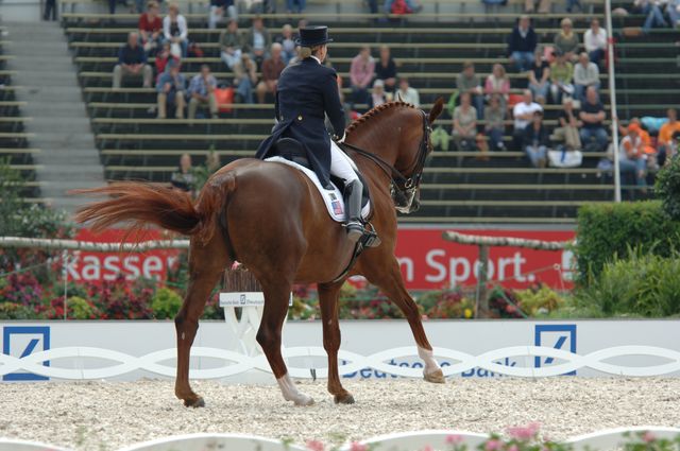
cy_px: 226
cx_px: 340
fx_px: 6508
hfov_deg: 6.0
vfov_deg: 4.0
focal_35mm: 345
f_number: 5.6
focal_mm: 230
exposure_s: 1/500
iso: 200
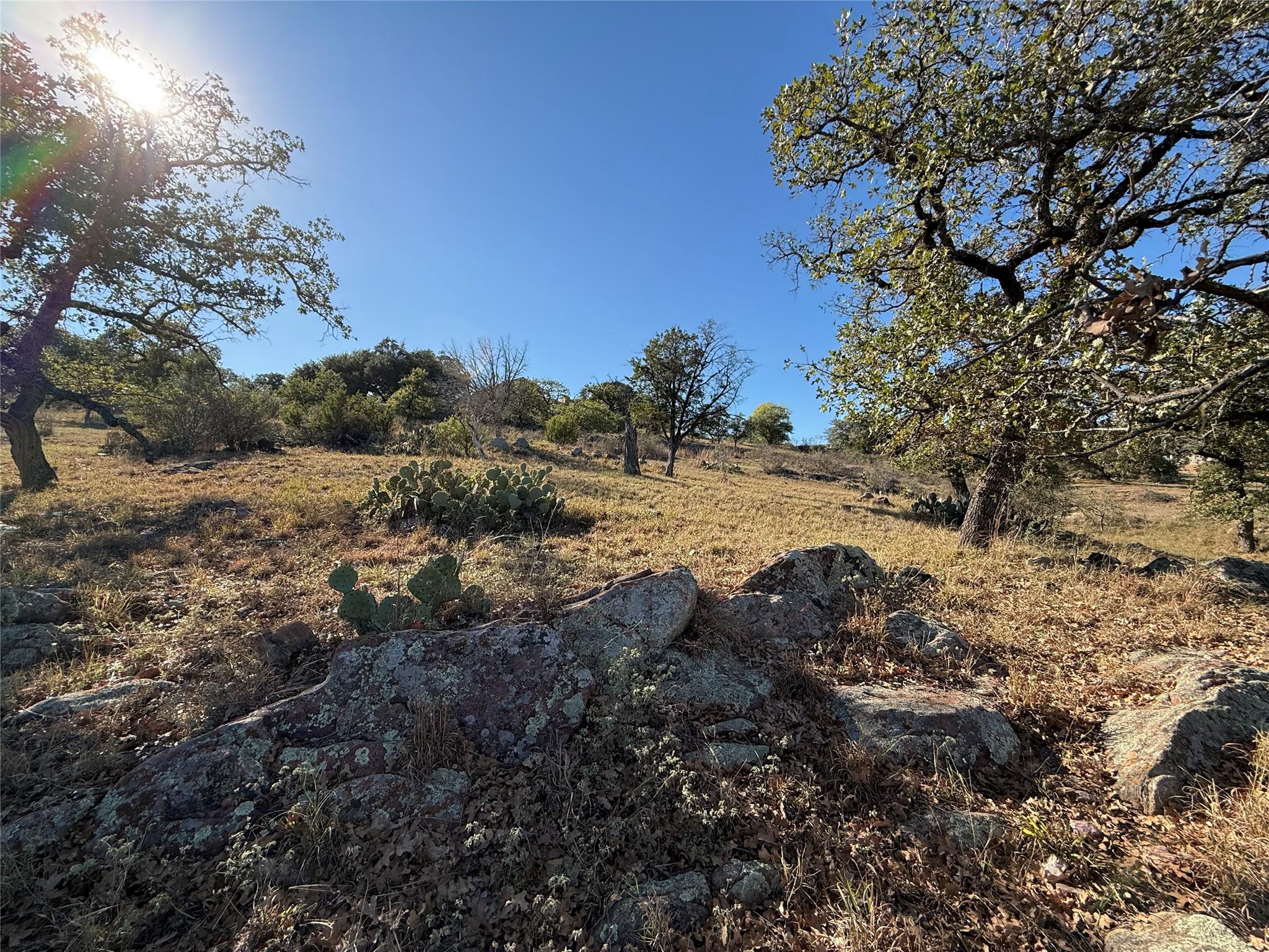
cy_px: 476
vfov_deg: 85.7
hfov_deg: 102.1
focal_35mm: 14
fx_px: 513
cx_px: 634
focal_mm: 2.22
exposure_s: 1/1189
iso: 50
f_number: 2.2
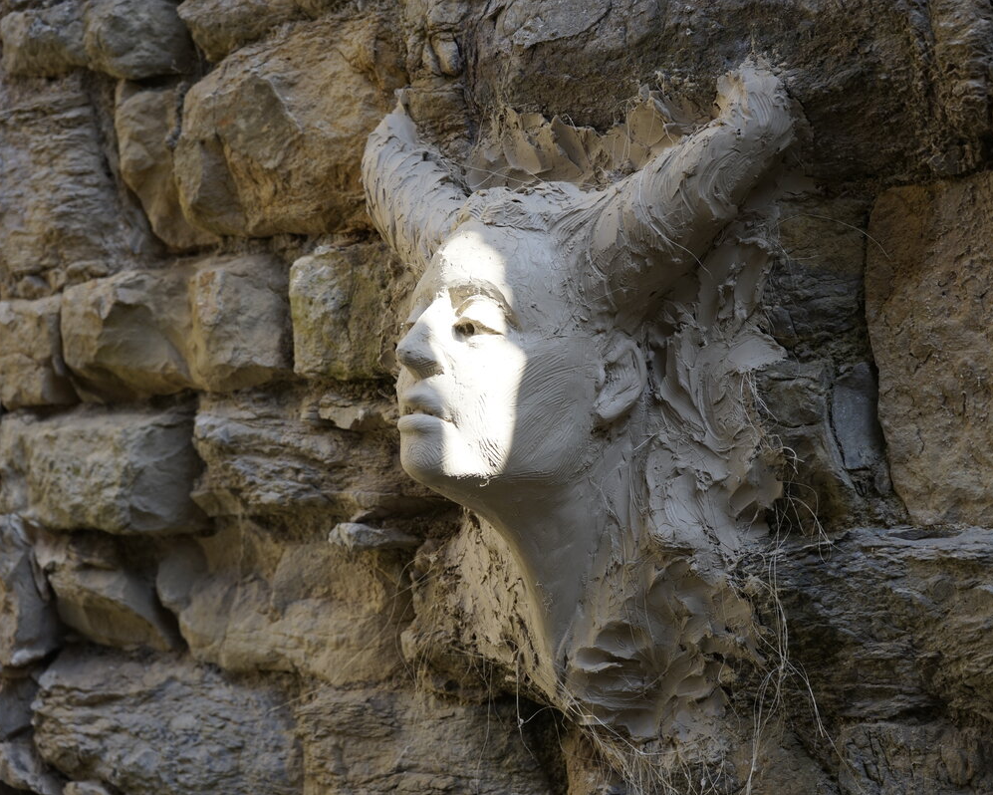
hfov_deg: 27.1
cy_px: 398
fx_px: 2058
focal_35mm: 70
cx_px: 552
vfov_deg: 21.9
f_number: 5.6
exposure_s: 1/160
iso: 200
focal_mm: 62
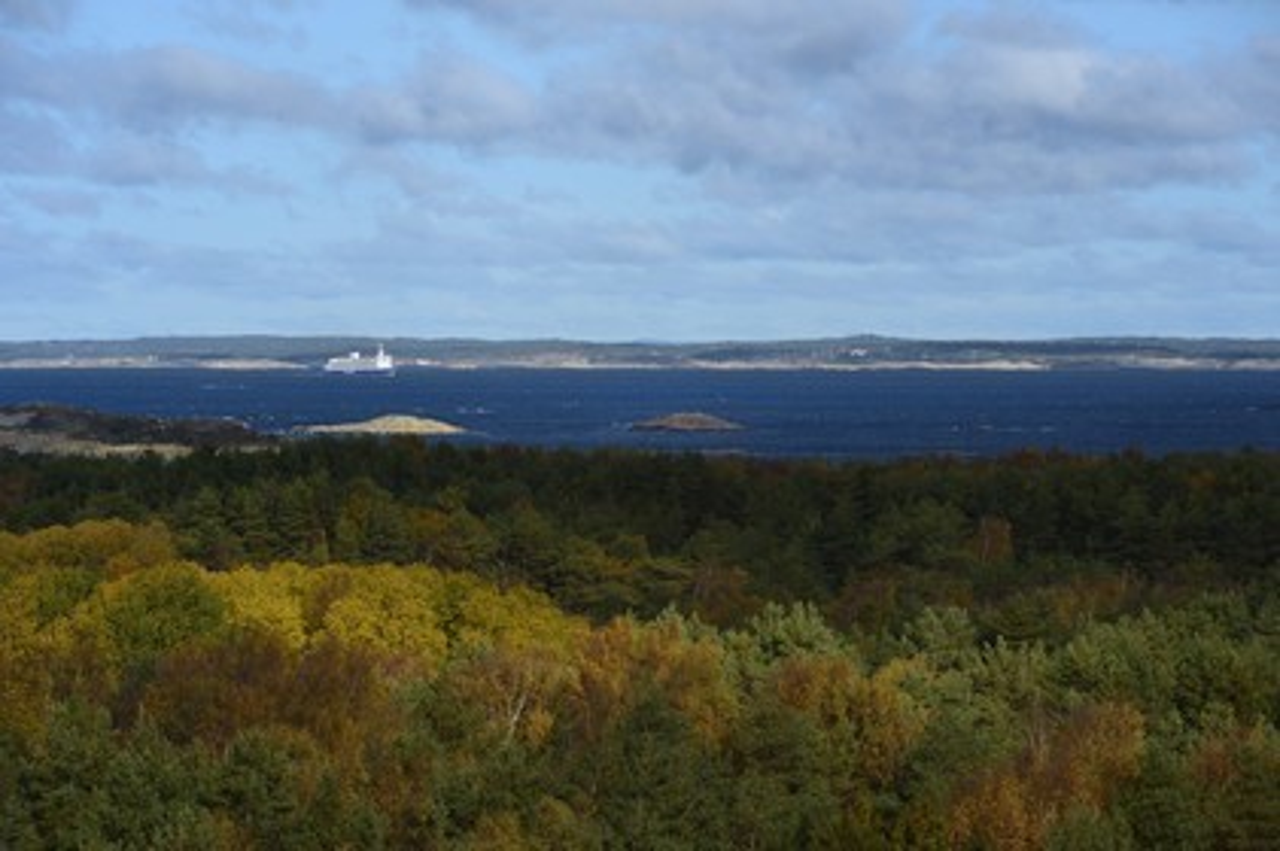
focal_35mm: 200
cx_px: 640
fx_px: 7105
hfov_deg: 10.3
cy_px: 426
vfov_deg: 6.9
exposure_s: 1/250
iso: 200
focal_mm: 200
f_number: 13
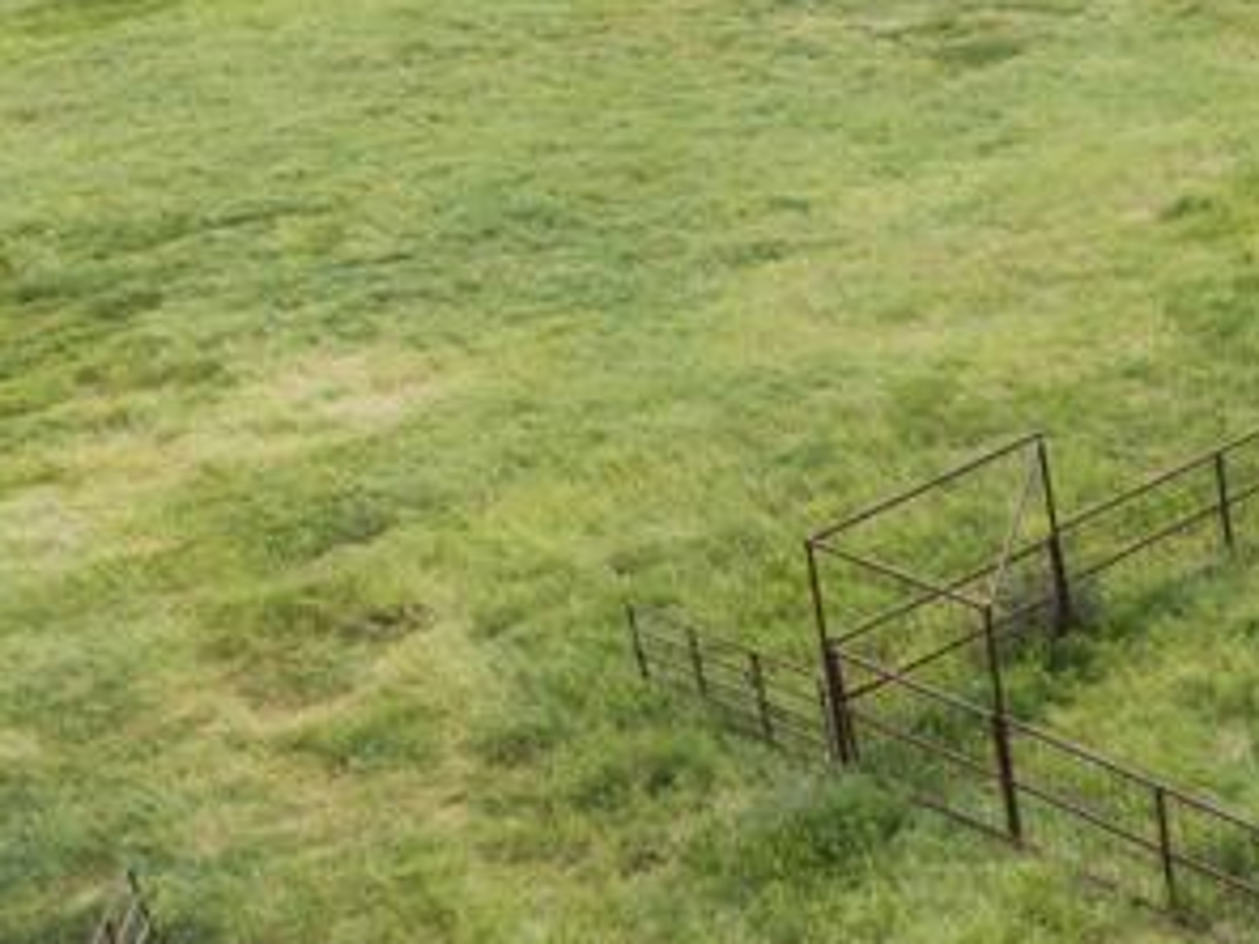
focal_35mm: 83
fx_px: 3019
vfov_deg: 17.7
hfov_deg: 19.3
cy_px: 264
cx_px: 2101
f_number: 1.8
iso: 210
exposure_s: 1/5000
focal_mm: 8.67
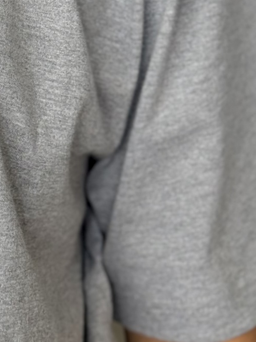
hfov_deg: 10.1
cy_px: -20
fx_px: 1429
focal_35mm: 145
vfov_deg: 13.4
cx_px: -38
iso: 50
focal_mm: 6.76
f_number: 1.78
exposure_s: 1/121
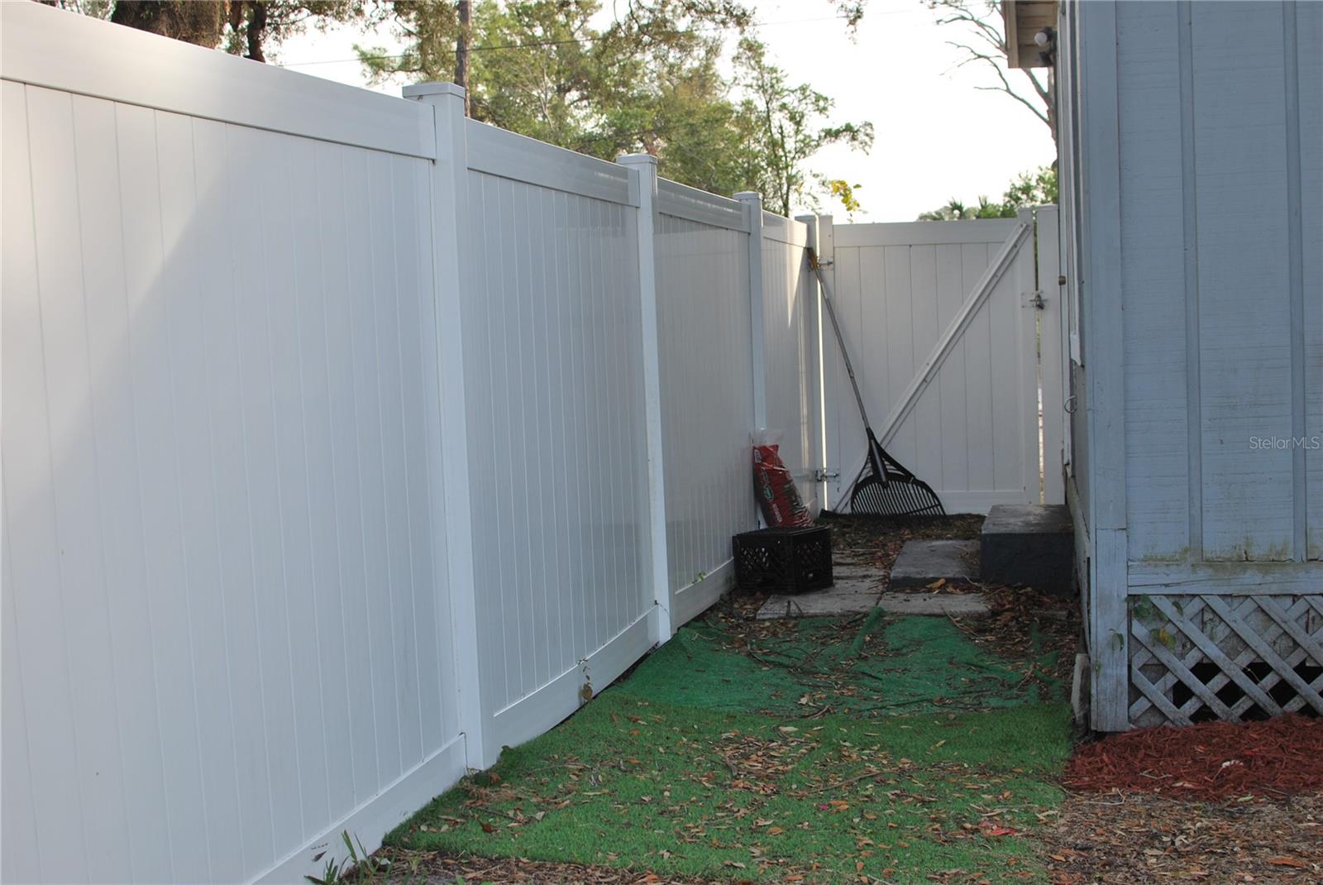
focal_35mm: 52
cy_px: 442
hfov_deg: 37.8
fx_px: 1931
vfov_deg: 25.8
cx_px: 662
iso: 100
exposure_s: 1/125
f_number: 5.6
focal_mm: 35
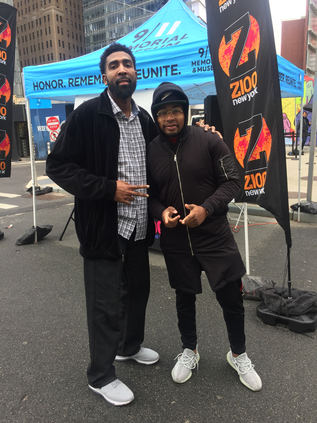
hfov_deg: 48.2
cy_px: 212
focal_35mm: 29
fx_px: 354
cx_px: 158
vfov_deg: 61.7
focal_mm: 4.15
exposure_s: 1/120
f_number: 2.2
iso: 32
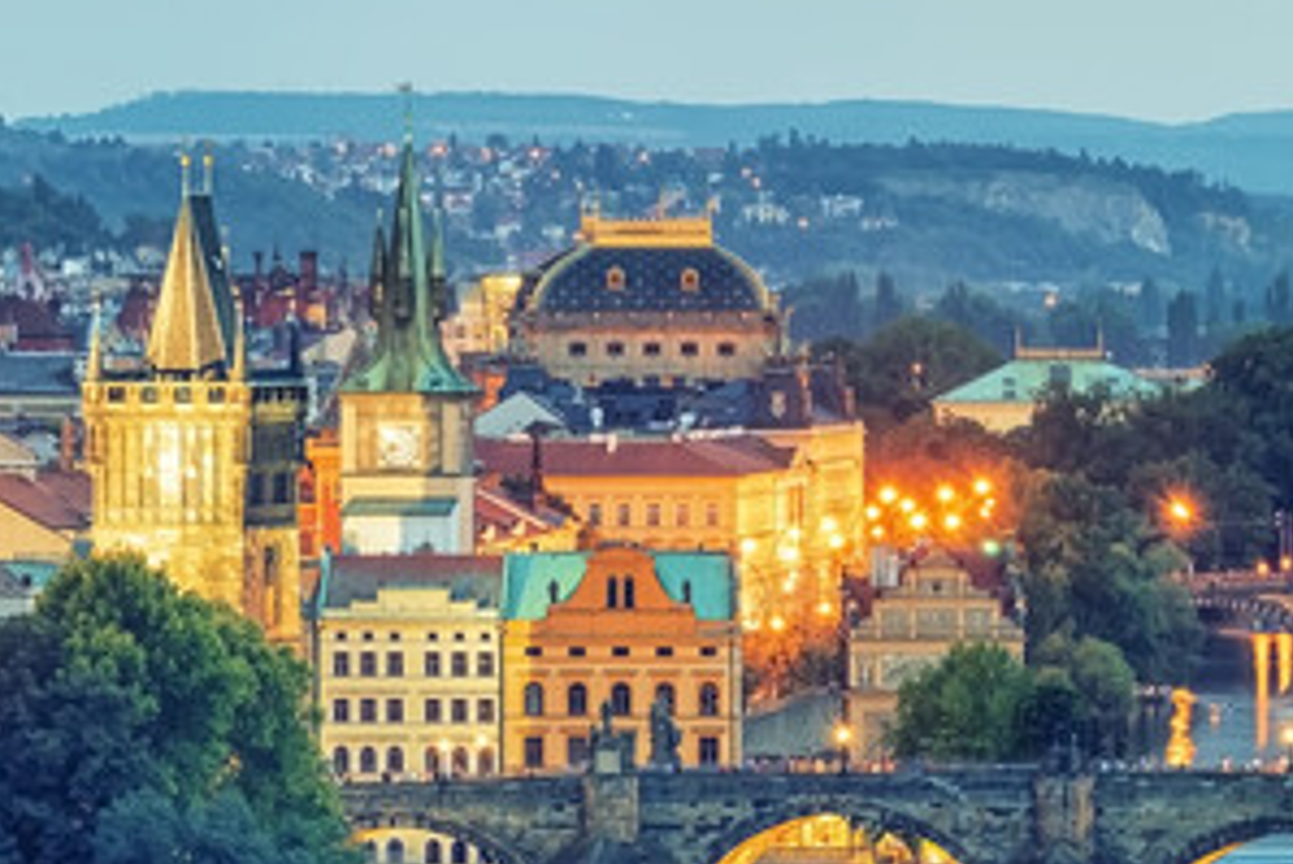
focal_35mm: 340
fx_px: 12217
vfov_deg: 4.0
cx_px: 894
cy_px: 714
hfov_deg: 6.1
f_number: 8
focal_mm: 135
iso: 64
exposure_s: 20
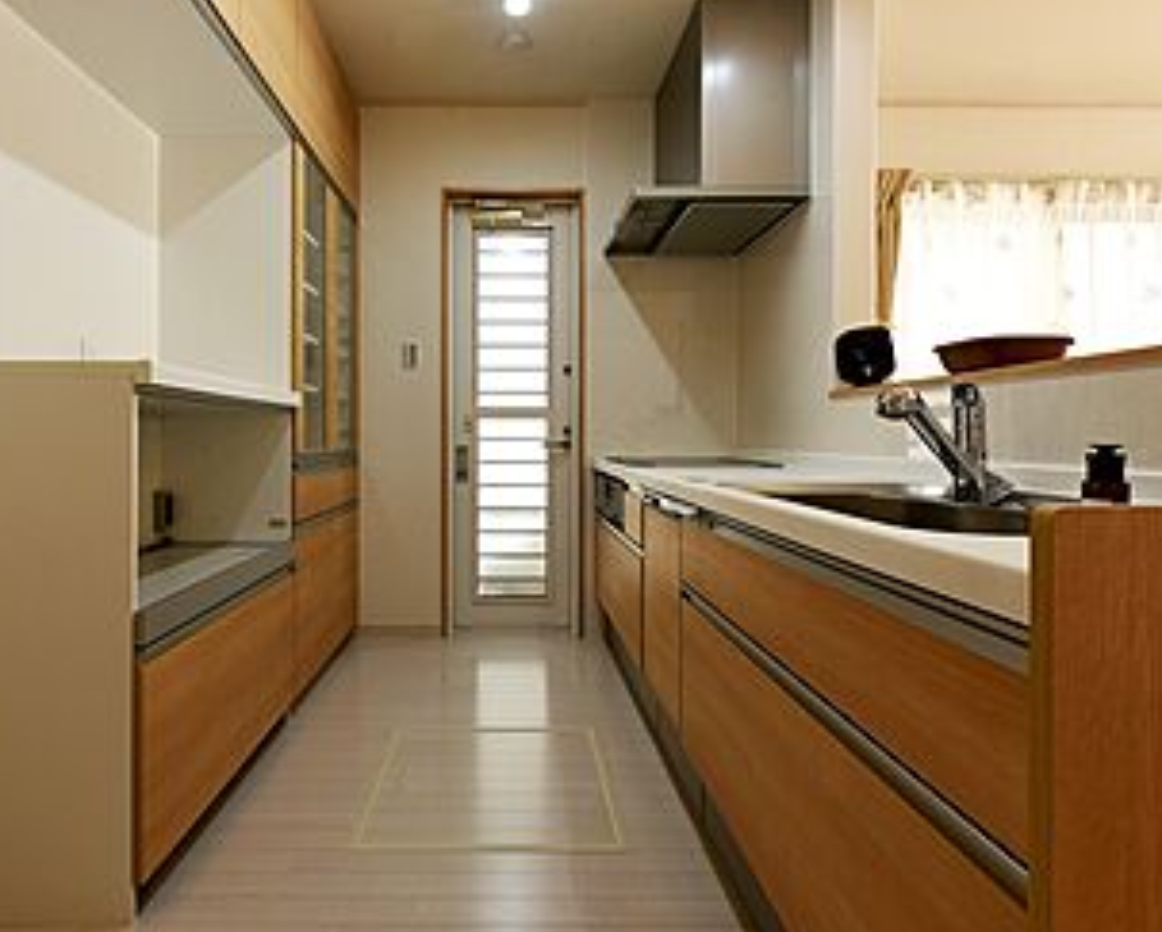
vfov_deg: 70.9
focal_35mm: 19
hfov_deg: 82.8
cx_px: 502
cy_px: 445
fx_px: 654
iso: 200
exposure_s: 1/10
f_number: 16
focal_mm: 16
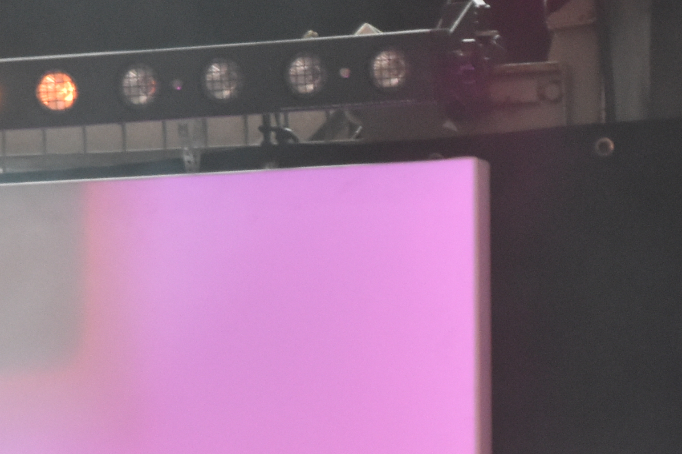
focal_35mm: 382
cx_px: 420
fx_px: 7235
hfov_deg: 5.4
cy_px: 663
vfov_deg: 3.6
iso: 1250
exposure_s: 1/100
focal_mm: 65
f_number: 6.3
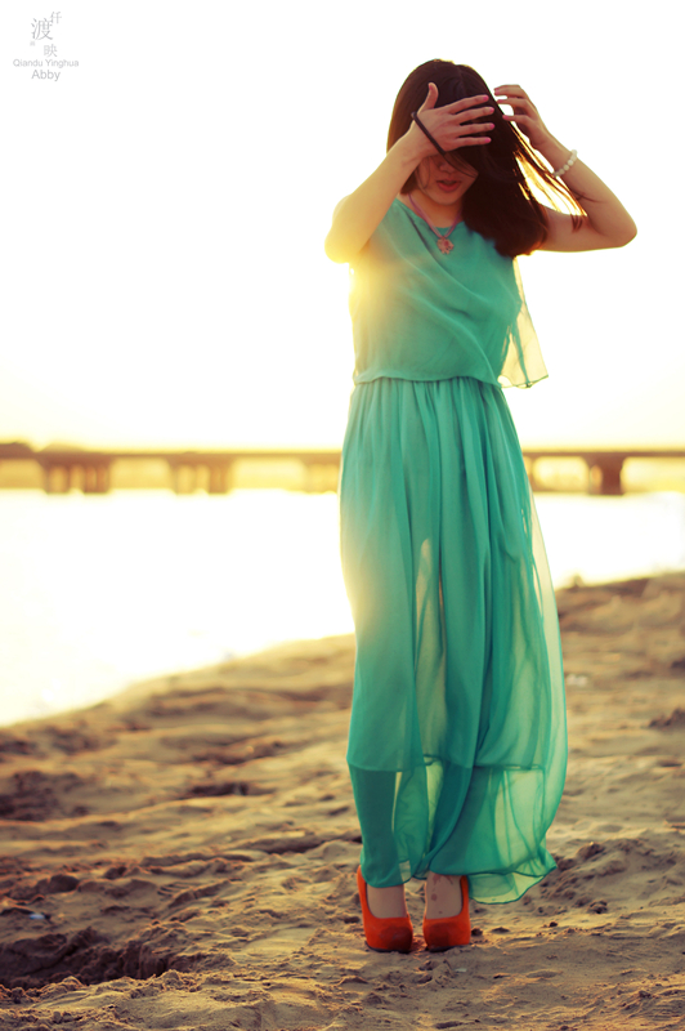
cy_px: 516
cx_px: 342
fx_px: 2144
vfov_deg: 27.0
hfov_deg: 18.2
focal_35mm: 75
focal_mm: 50
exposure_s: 1/400
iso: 100
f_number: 1.8
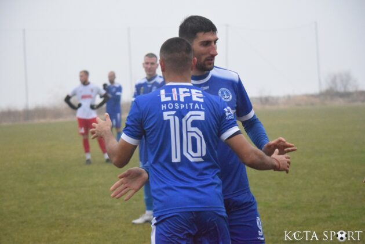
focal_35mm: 129
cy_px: 122
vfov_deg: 10.6
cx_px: 182
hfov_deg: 15.9
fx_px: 1308
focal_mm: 86
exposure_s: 1/640
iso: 12800
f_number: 5.6
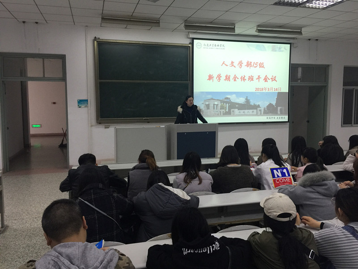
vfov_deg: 48.2
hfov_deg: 61.7
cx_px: 179
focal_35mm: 29
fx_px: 300
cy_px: 134
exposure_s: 1/33
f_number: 2.2
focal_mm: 4.15
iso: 64
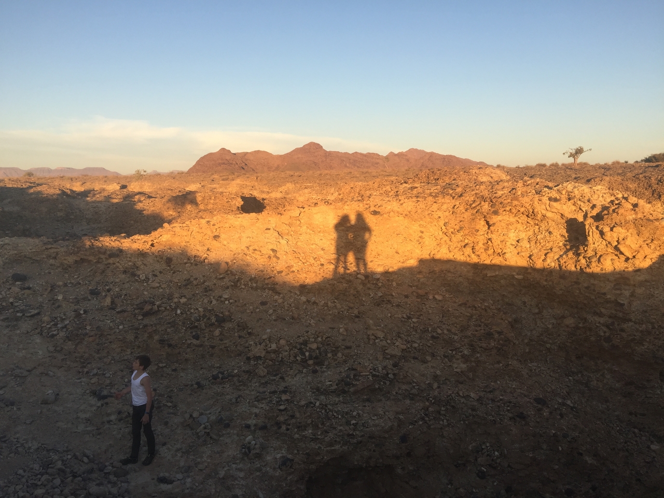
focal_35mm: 29
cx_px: 332
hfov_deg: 61.7
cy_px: 249
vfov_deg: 48.2
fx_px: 556
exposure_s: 1/514
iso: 32
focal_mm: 4.15
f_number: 2.2
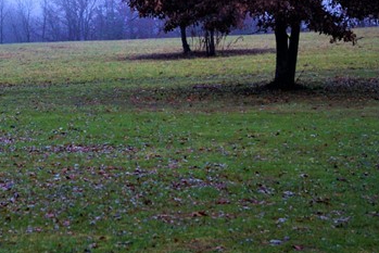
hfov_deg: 18.0
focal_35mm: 112
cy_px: -16
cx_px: 34
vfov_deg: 12.1
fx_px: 1180
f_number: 4
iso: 160
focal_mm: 24
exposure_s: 1/60
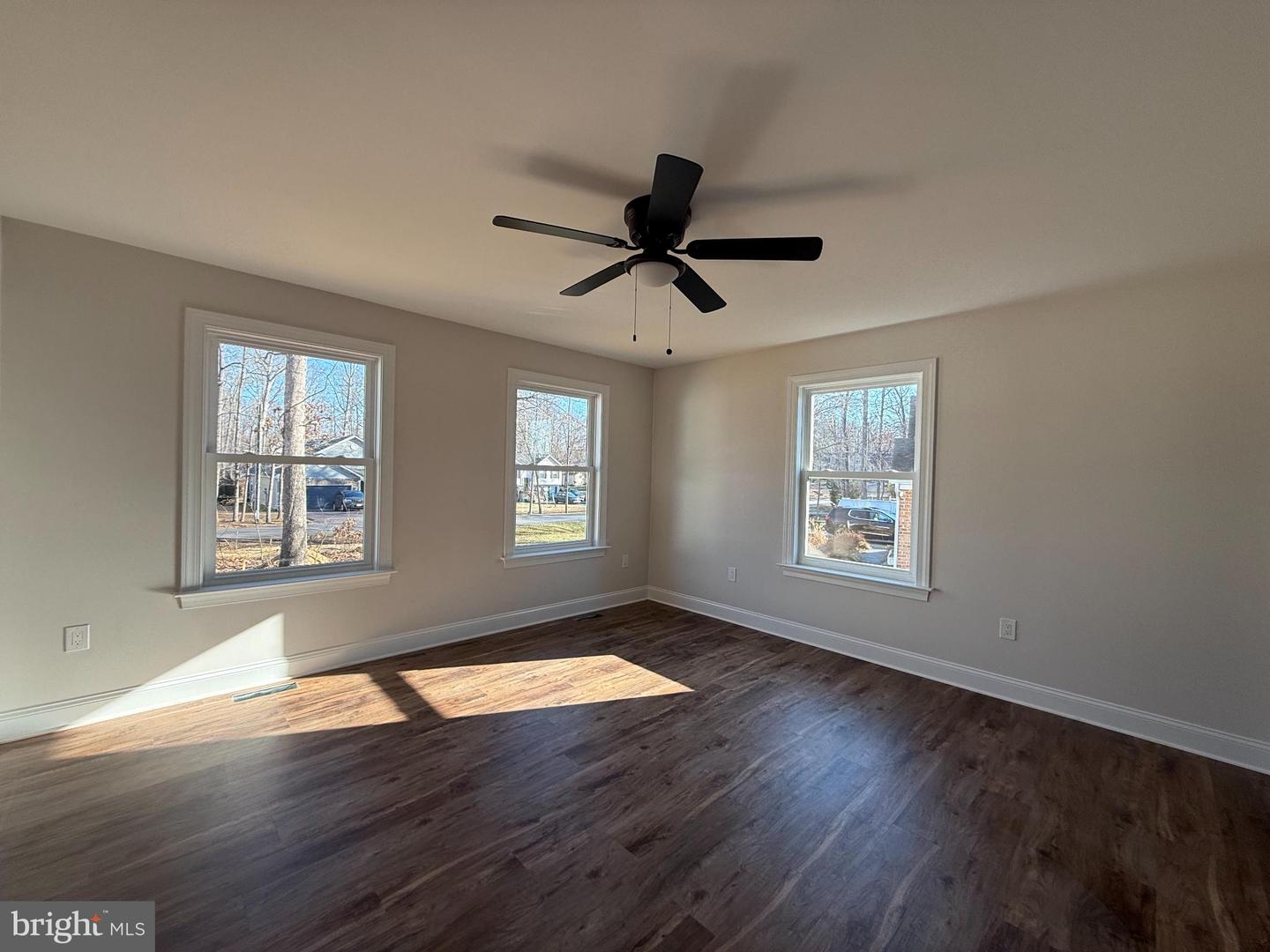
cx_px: 635
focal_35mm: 14
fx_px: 514
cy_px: 476
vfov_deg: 85.7
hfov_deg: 102.1
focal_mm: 2.22
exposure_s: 1/193
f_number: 2.2
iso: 64
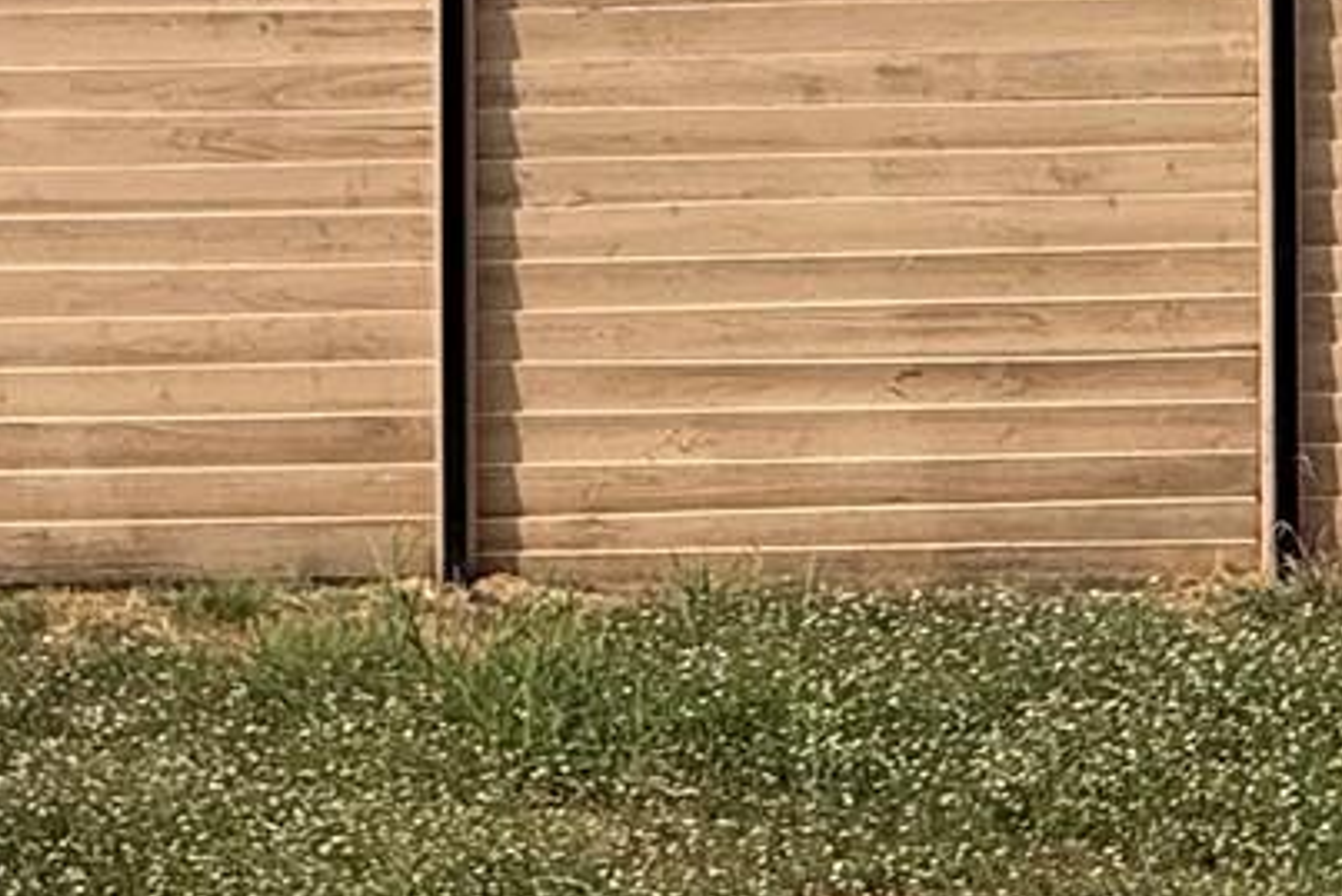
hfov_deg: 27.2
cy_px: -210
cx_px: 869
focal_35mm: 74
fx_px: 2759
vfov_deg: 17.5
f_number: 2.2
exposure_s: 1/2976
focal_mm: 2.22
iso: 50
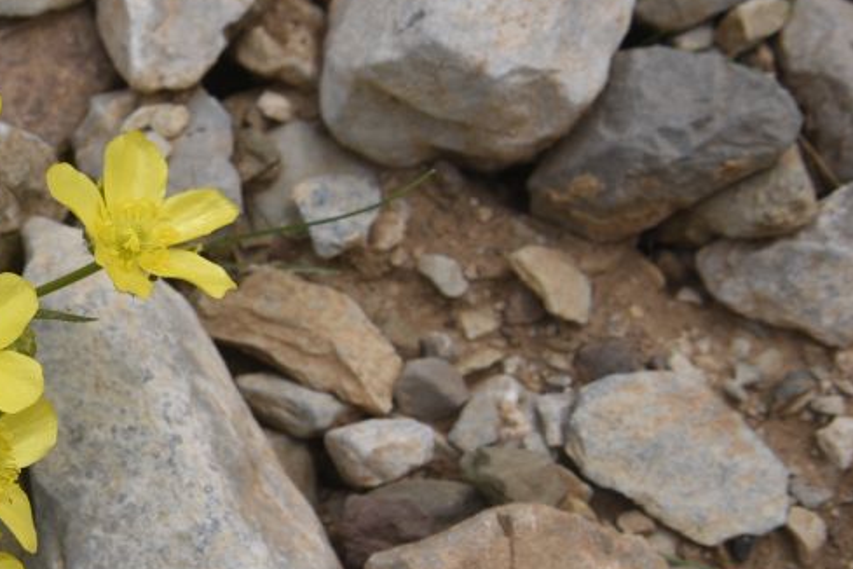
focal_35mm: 133
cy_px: 339
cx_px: -65
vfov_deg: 10.3
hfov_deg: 15.1
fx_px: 3151
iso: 160
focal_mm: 50
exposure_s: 1/250
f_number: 10
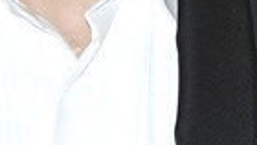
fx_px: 5350
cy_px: -187
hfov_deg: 2.8
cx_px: 73
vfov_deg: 1.5
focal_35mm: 784
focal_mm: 175
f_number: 4.5
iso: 320
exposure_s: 1/200
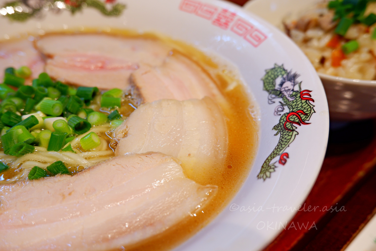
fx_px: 345
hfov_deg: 57.2
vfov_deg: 40.0
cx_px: 188
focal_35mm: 33
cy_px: 126
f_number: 4.2
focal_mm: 22.8
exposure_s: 1/50
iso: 320
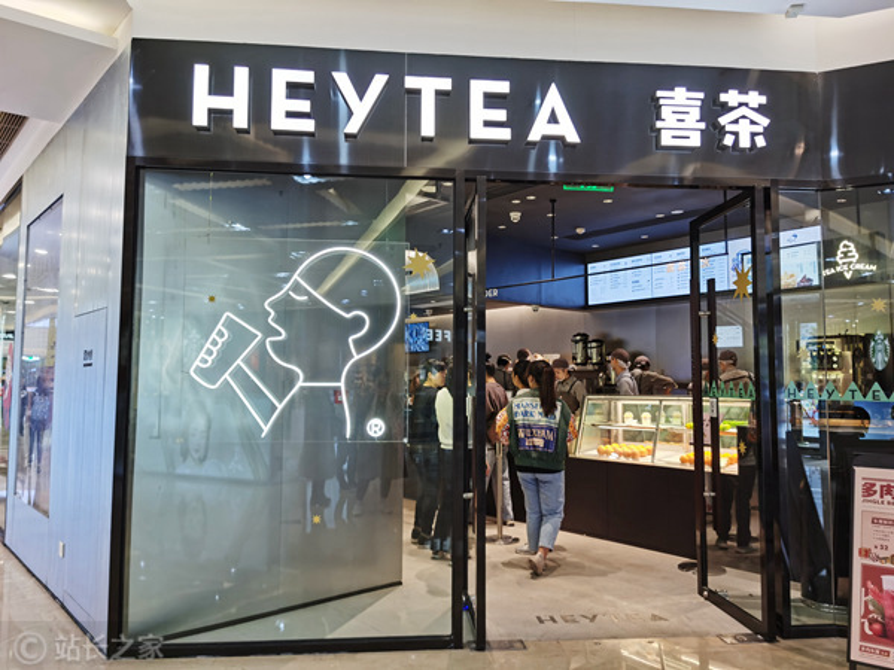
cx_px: 447
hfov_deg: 65.3
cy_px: 335
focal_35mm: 27
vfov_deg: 51.4
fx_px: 697
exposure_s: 1/120
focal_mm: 5.56
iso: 64
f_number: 1.6
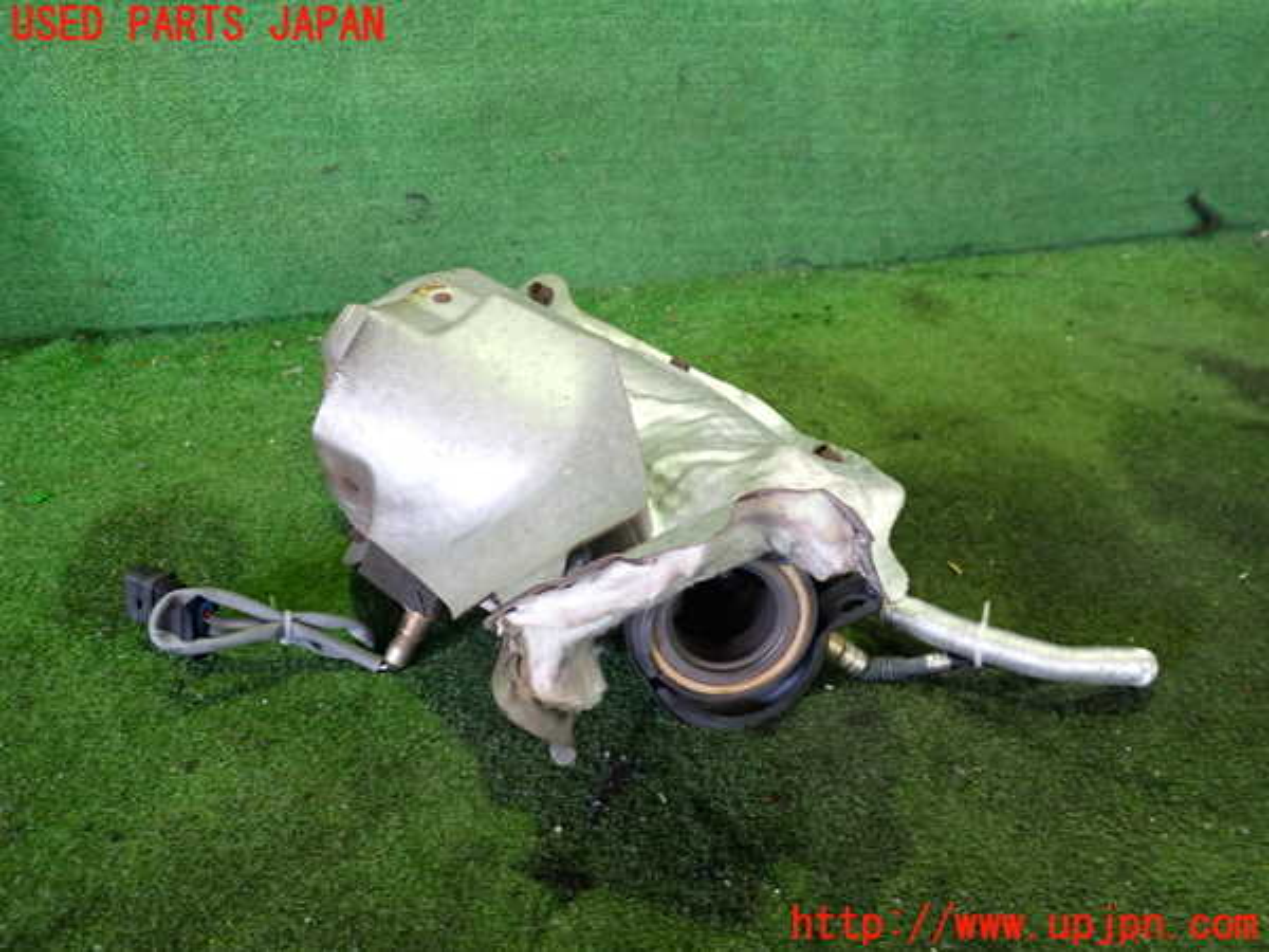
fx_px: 1100
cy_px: 476
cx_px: 634
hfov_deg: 60.0
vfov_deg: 46.8
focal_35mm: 30
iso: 400
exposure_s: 1/30
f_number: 2.3
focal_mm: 5.4
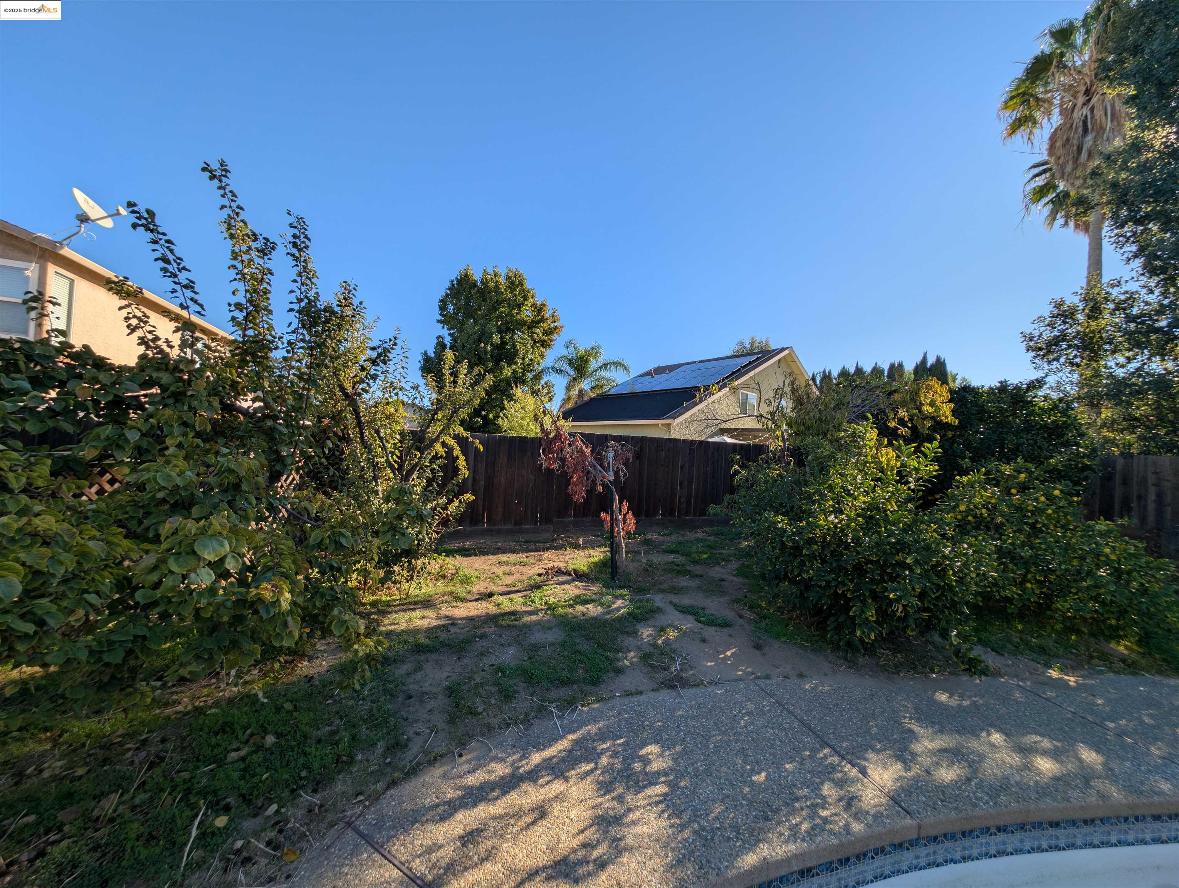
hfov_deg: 110.5
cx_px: 590
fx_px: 409
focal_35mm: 12
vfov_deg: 94.6
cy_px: 444
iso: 39
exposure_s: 1/1422
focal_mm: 2.23
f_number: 1.95
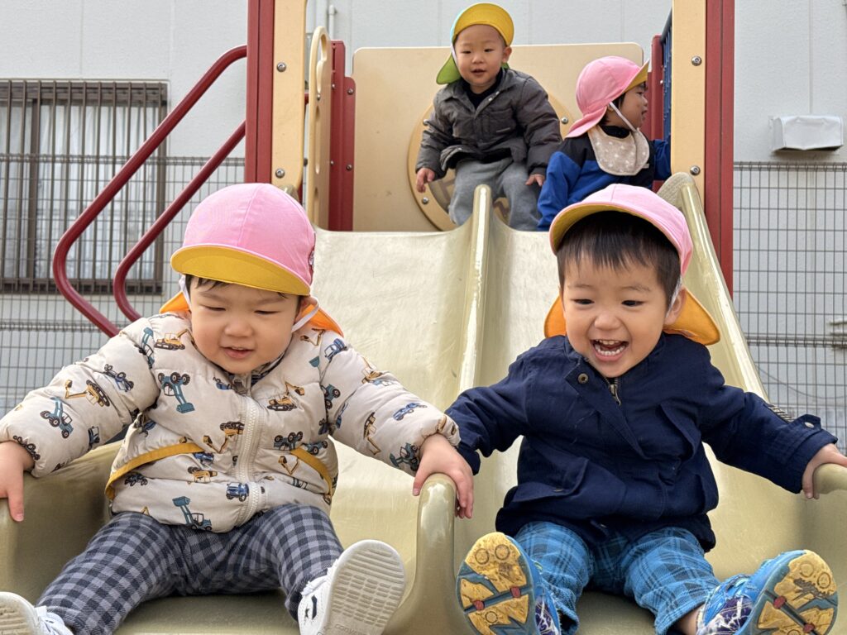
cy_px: 318
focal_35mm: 48
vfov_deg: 30.3
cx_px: 424
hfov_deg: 39.7
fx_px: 1174
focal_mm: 6.76
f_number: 1.78
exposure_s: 1/1185
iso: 80
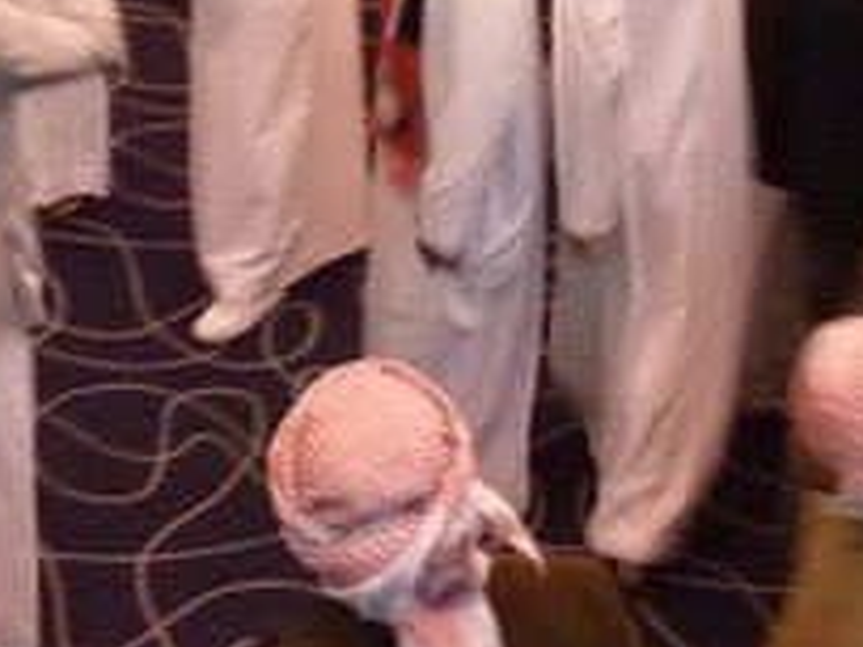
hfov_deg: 20.0
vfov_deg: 14.5
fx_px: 2443
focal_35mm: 98
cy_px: -169
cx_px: 347
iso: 400
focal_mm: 4.1
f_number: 3.3
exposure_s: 1/10
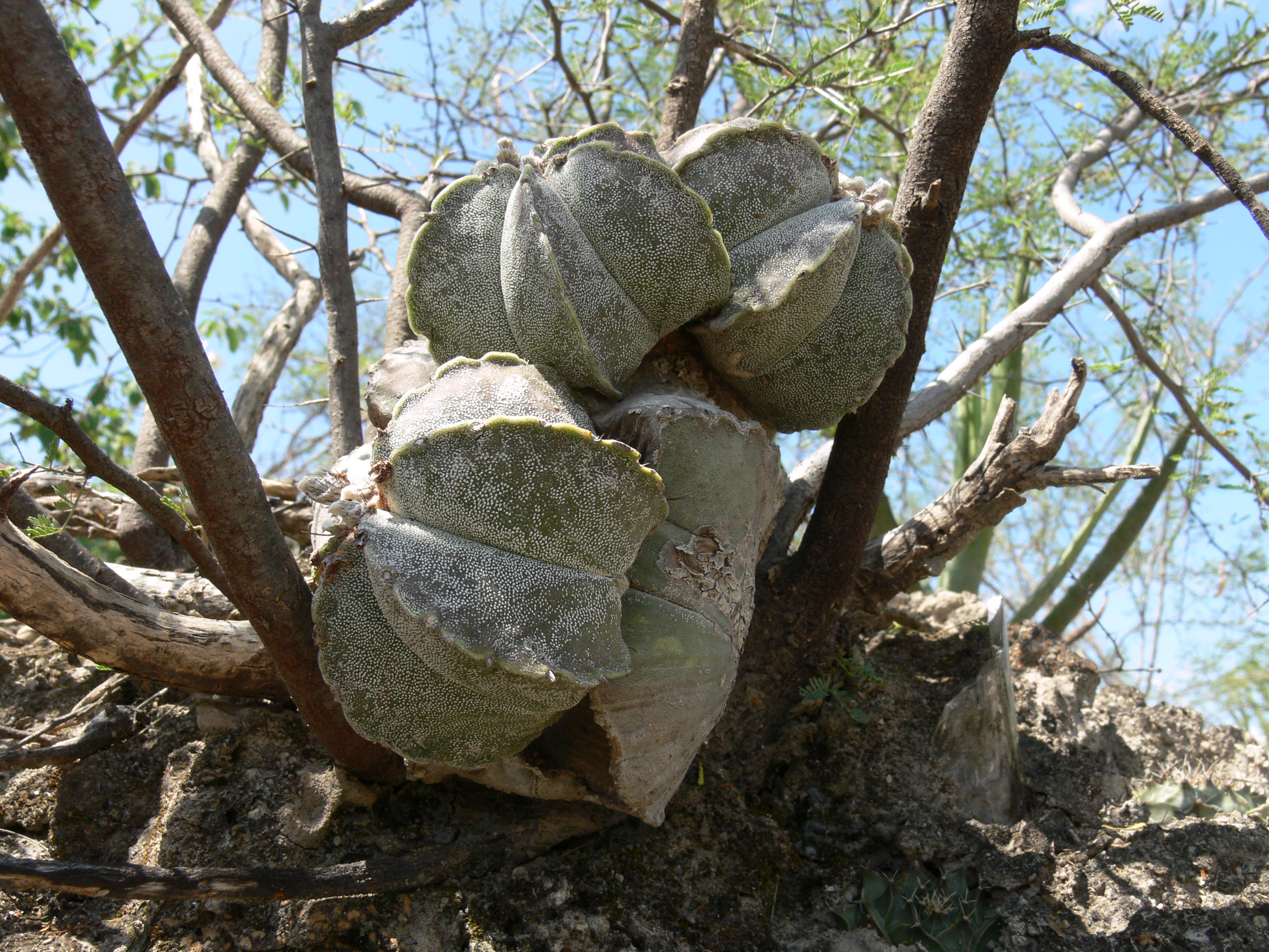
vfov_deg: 40.7
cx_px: 634
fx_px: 1283
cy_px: 476
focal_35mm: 35
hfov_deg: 52.6
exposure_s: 1/125
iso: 80
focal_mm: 7.4
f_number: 5.6
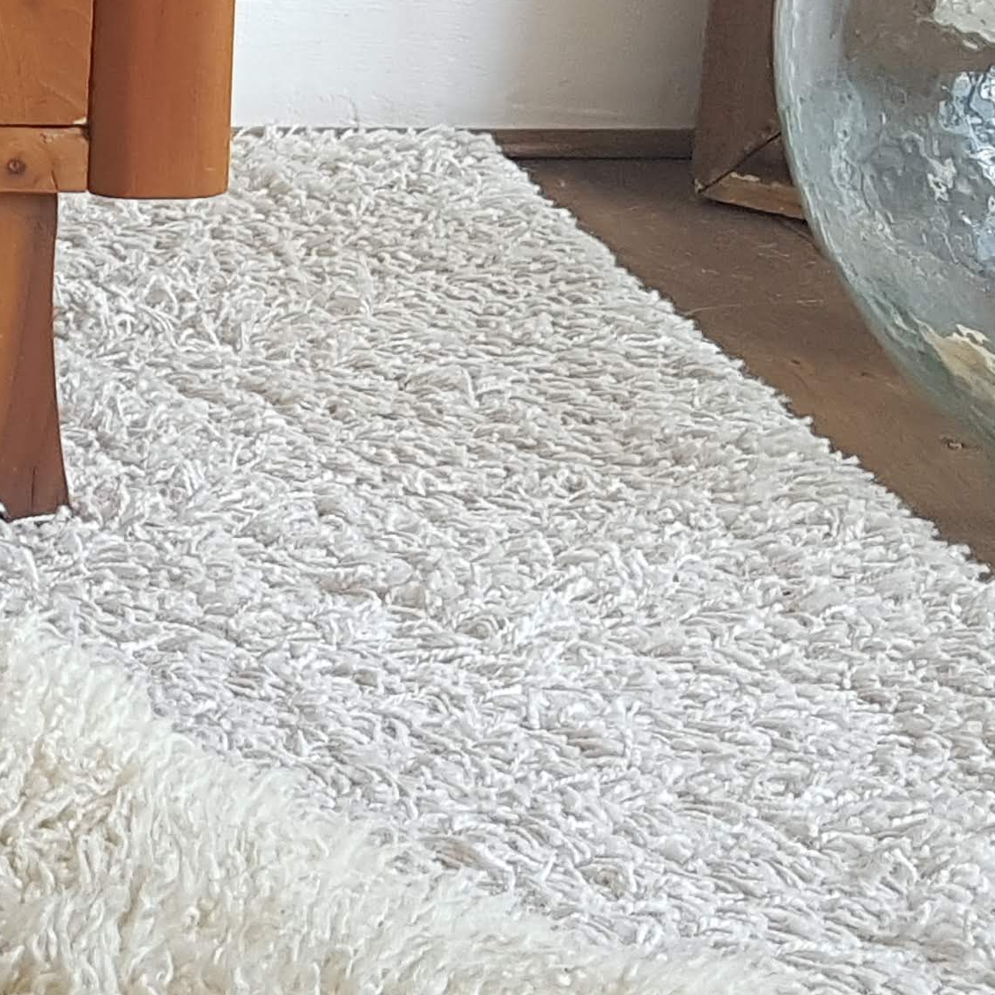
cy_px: -265
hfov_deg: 17.9
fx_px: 2667
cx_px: -665
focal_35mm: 82
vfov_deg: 19.6
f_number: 1.7
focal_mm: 4.2
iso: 64
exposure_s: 1/50
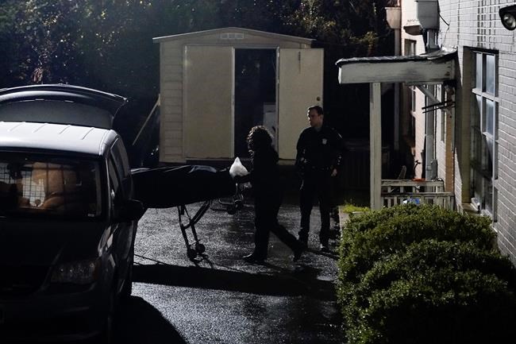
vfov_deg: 12.0
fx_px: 1633
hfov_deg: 18.0
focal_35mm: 114
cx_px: 258
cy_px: 172
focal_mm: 114
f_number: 5.6
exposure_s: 1/100
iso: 12800
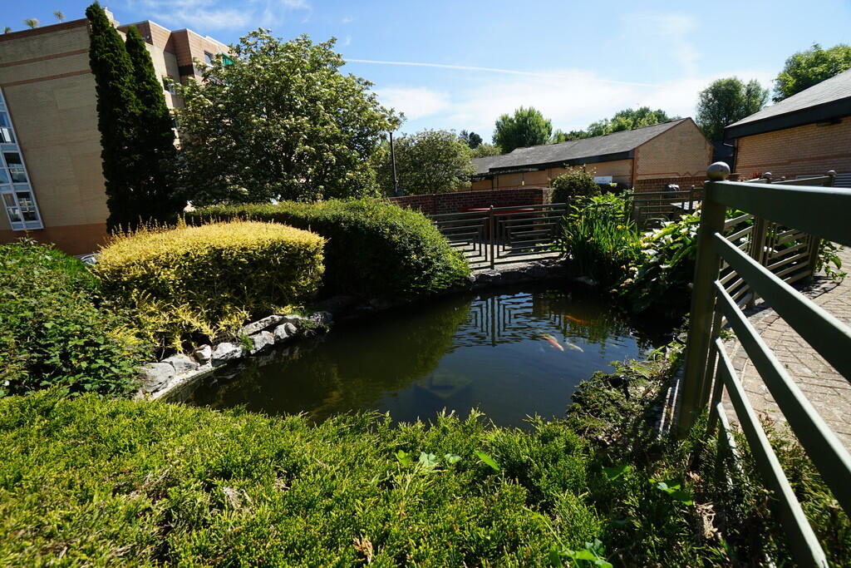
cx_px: 426
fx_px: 355
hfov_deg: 100.4
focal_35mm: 15
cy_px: 284
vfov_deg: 77.3
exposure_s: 1/100
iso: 100
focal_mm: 10
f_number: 10
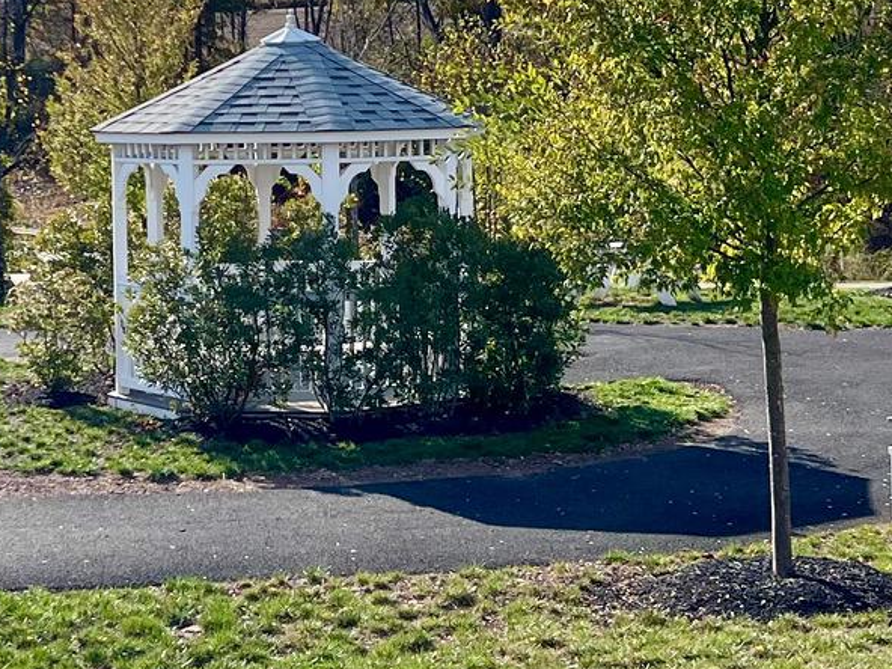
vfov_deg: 16.3
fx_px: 2319
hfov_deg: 21.6
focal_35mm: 90
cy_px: 155
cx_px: 267
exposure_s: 1/5882
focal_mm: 5.7
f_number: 1.5
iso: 50
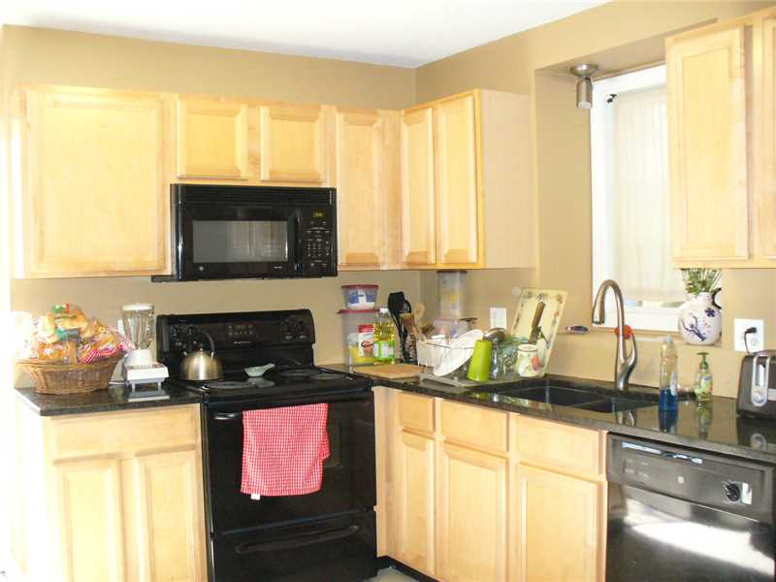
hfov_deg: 50.1
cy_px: 291
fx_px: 829
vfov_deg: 38.7
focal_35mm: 37
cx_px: 388
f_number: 2.8
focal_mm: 6.1
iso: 320
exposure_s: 1/30
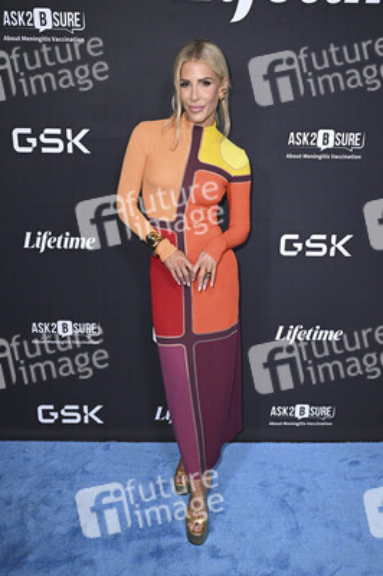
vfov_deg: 61.1
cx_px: 192
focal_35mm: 30
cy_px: 288
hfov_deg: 42.9
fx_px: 488
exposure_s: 1/200
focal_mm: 30.5
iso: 2000
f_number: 5.6
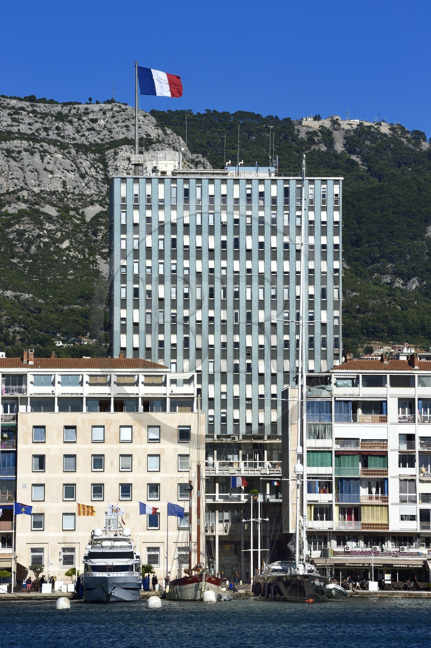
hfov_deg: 7.8
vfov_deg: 11.8
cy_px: 324
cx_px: 216
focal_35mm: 175
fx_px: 3146
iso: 200
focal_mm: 175
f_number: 16
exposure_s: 1/320
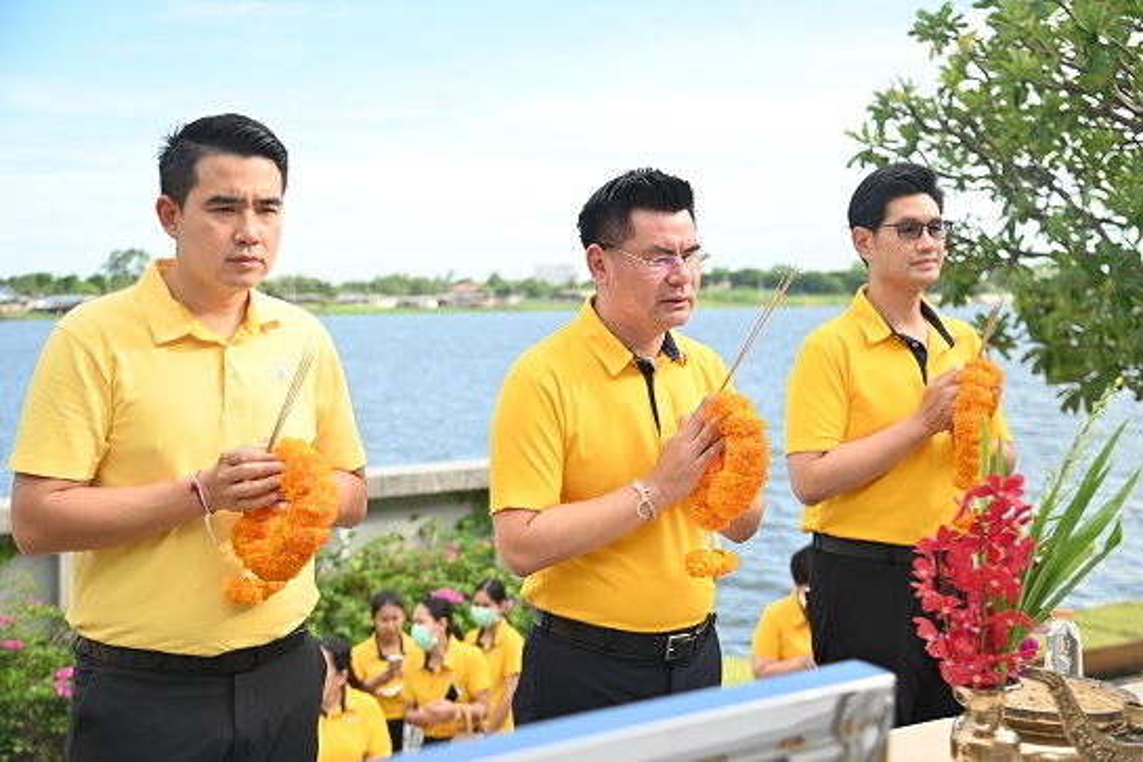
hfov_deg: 39.6
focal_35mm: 50
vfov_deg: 27.0
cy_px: 381
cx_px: 572
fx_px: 1587
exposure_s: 1/250
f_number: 4
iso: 100
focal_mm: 50
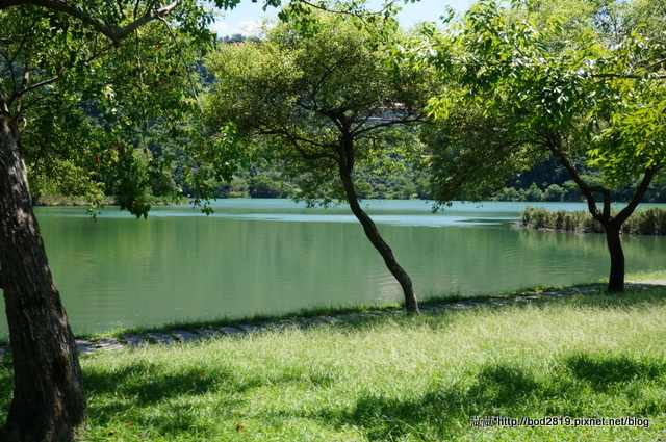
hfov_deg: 53.2
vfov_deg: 36.8
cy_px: 221
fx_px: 665
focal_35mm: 36
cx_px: 333
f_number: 16
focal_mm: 24
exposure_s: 1/250
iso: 640
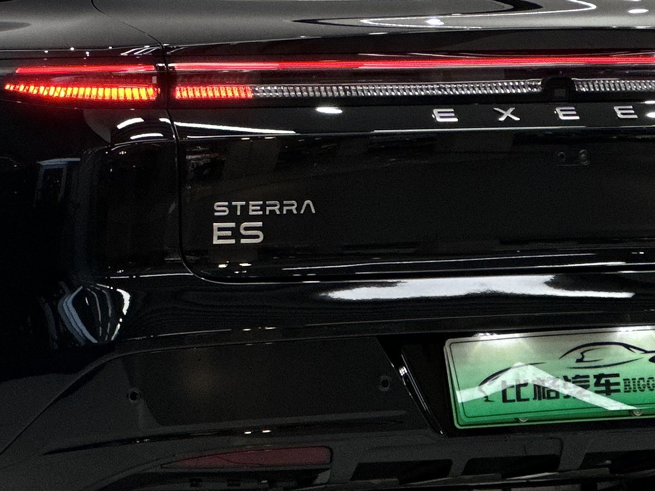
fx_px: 4730
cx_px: 34
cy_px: -94
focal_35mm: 250
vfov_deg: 5.9
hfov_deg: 7.9
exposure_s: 1/83
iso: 100
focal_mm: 9
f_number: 2.8
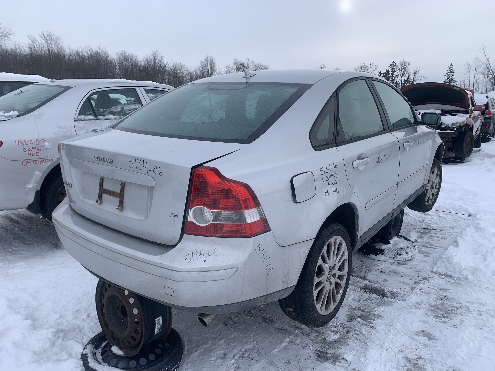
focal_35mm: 26
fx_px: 372
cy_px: 186
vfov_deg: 53.1
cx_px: 248
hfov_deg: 67.3
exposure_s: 1/864
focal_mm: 4.25
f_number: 1.8
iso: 25
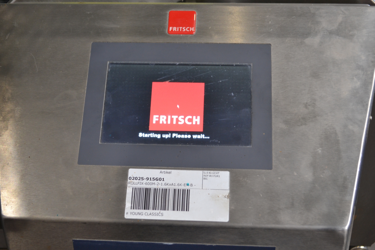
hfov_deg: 37.8
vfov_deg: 25.8
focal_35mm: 52
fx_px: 547
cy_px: 125
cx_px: 188
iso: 450
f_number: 5
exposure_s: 1/15
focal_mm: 35
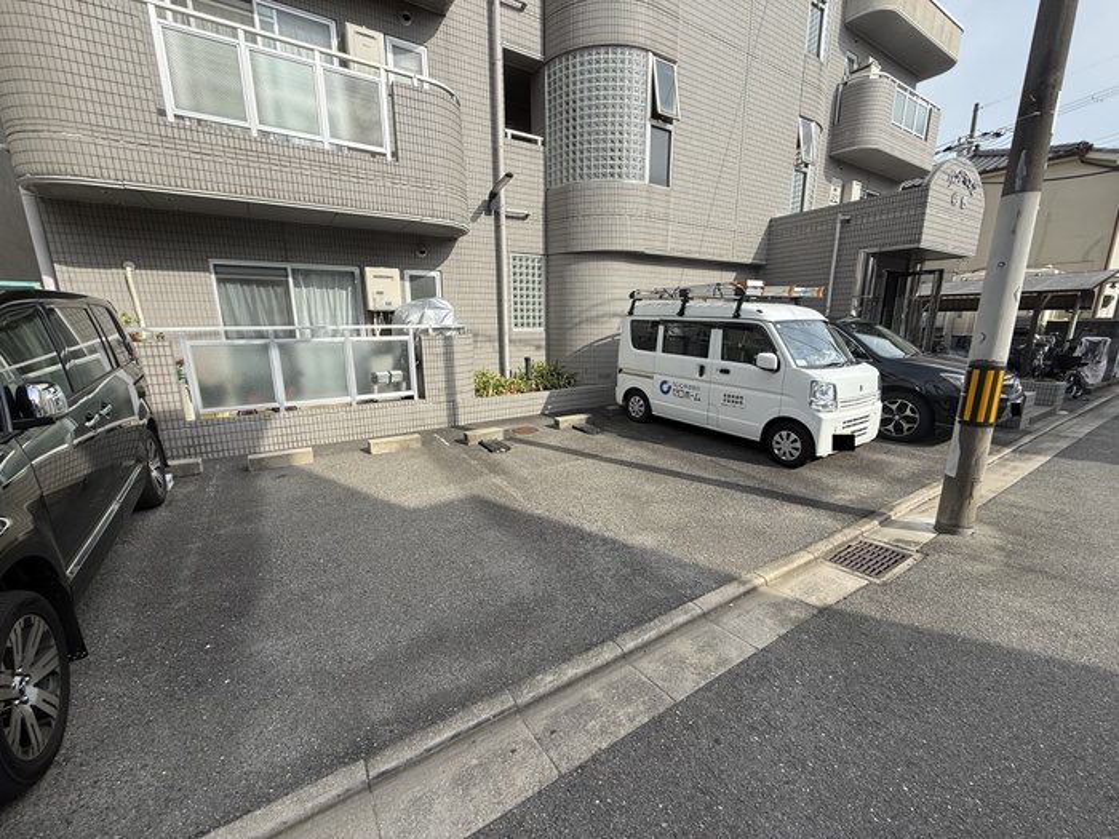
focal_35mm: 14
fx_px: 453
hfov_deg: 102.1
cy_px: 420
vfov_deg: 85.7
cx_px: 560
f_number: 2.2
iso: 50
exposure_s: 1/1145
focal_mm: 2.22
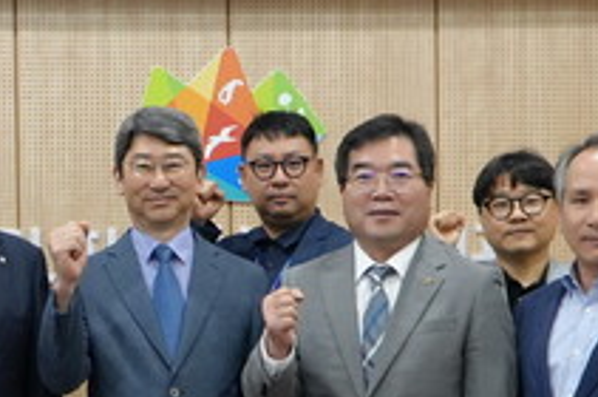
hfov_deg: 21.5
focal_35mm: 94
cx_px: 139
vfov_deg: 14.4
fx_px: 1559
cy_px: 312
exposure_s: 1/160
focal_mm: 22
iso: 2500
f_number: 4
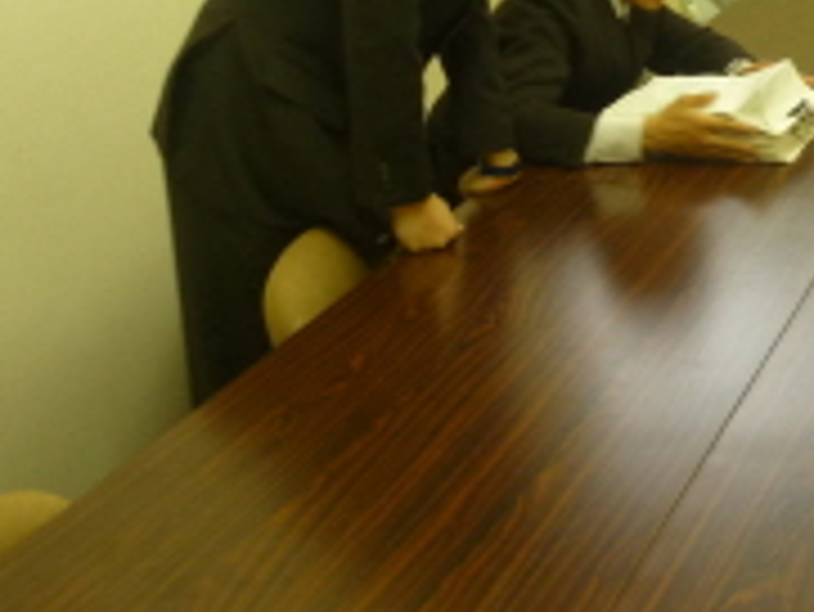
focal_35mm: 73
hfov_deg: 26.2
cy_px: 27
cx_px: 643
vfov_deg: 19.7
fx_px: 1718
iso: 160
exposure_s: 1/30
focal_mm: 5.5
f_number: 2.8
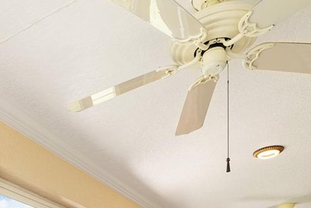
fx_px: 389
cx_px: 0
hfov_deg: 38.7
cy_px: 322
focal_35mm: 45
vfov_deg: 23.3
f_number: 8
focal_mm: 14
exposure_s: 1/10
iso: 320
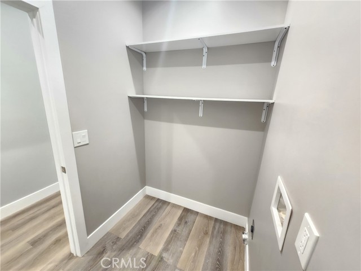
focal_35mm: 13
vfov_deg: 89.9
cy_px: 136
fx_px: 136
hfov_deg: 106.2
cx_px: 180
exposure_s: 1/30
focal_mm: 2.2
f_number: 2.2
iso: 500
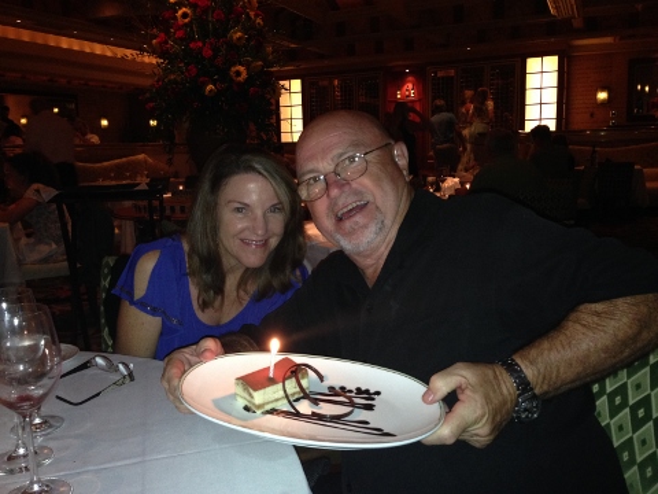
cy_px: 247
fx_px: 627
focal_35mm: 33
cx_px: 329
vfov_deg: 42.9
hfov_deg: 55.4
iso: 250
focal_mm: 4.12
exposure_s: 1/16
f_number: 2.4
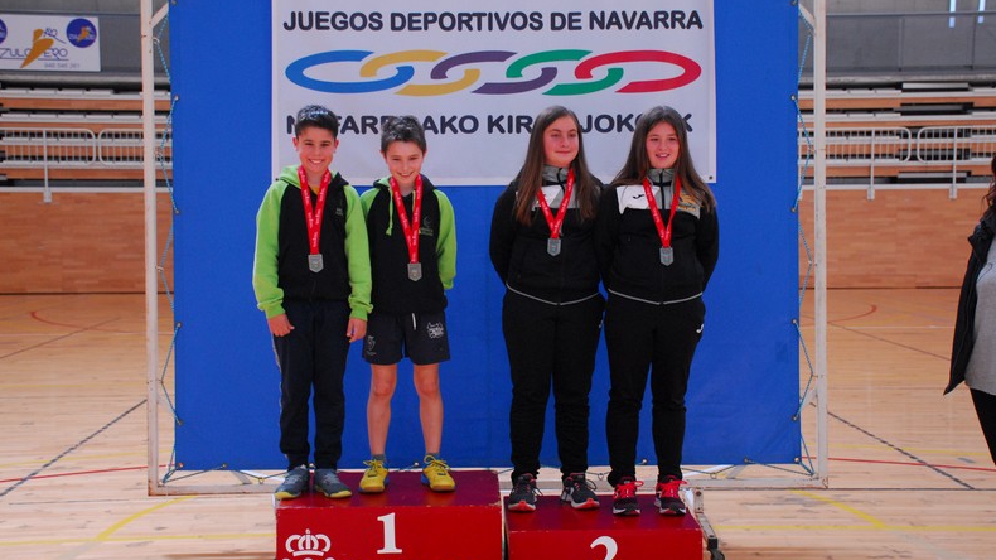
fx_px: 1347
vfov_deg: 23.5
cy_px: 286
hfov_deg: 40.6
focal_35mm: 51
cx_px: 502
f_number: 4
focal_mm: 32
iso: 800
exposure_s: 1/80
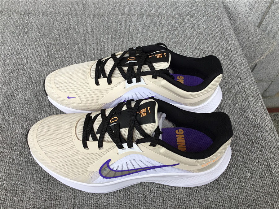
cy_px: 104
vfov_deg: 45.4
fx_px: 250
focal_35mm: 31
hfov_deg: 58.4
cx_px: 140
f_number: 2.4
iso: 25
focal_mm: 3.3
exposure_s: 1/141
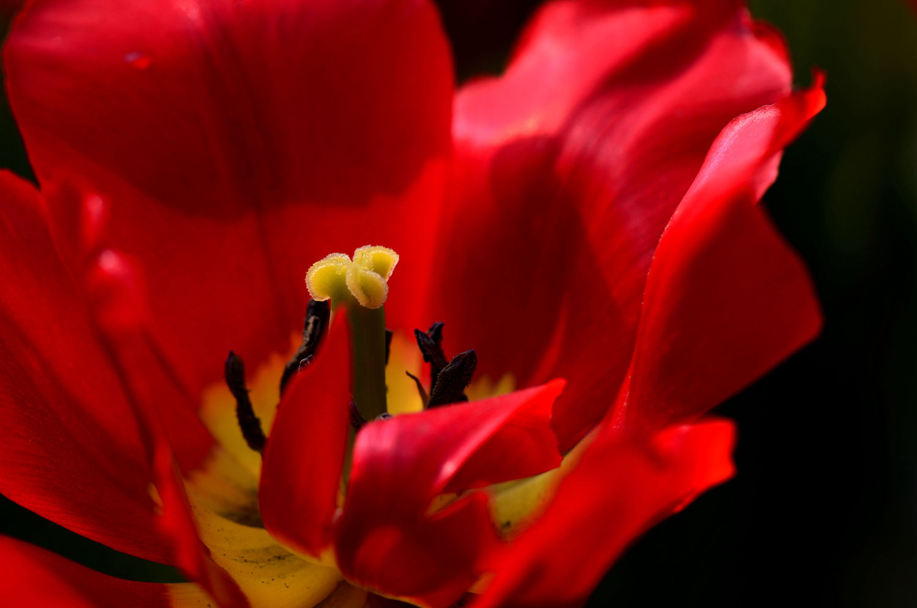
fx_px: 4004
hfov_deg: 13.1
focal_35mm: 158
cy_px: 304
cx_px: 458
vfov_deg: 8.7
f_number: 5.6
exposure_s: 1/500
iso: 140
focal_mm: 105
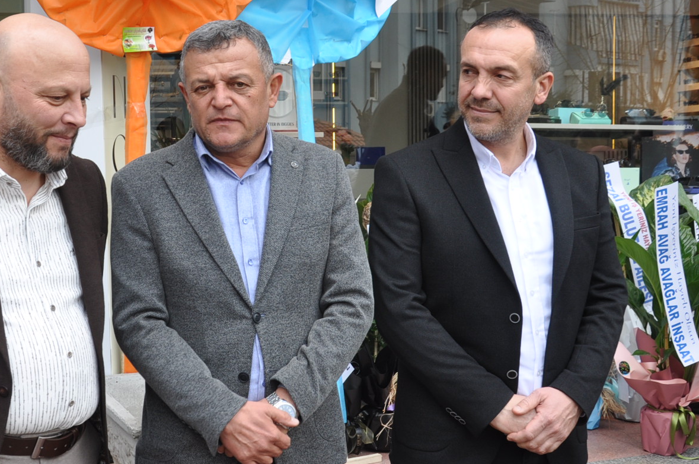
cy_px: 246
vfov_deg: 22.6
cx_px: 239
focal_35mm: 60
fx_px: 1164
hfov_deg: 33.2
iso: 200
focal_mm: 22
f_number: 7.1
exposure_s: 1/50
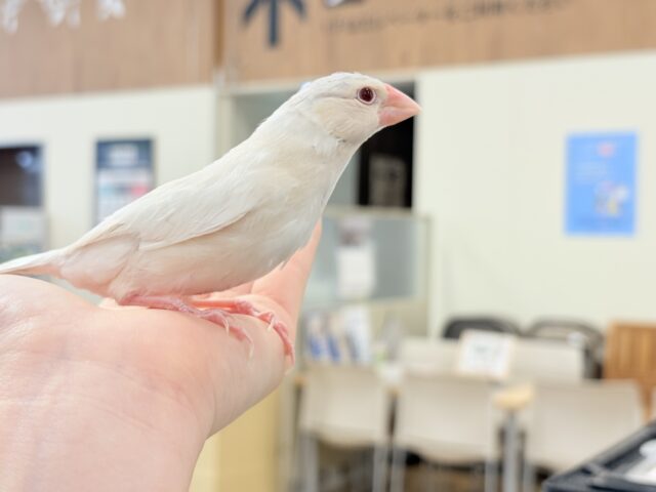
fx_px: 985
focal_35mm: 52
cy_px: 246
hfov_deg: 36.8
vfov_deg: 28.0
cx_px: 328
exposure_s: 1/50
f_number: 1.6
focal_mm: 5.96
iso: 32
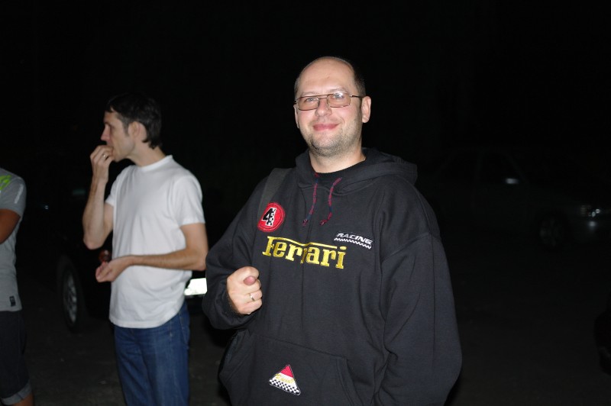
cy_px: 203
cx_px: 306
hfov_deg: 42.8
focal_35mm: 46
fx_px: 780
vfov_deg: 29.2
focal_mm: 30
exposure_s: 1/50
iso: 200
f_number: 2
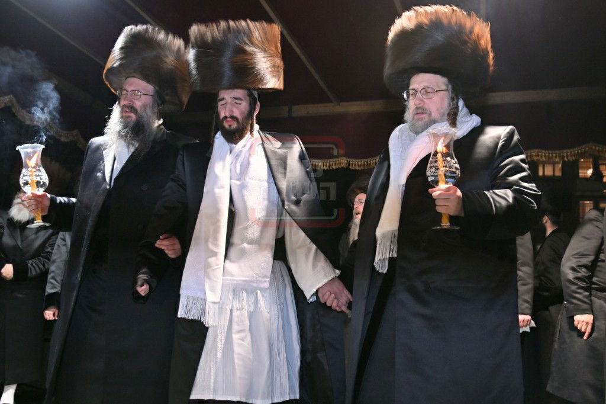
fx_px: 606
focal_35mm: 36
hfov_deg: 53.1
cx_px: 303
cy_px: 202
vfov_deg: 36.8
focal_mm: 24
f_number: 4
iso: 250
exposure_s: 1/125
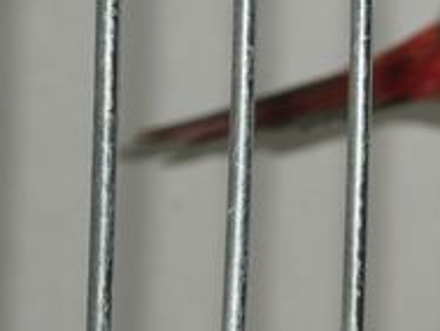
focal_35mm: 362
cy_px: -19
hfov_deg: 5.4
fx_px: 4604
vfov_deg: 4.1
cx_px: 626
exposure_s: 1/120
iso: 50
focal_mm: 18.9
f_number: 5.9
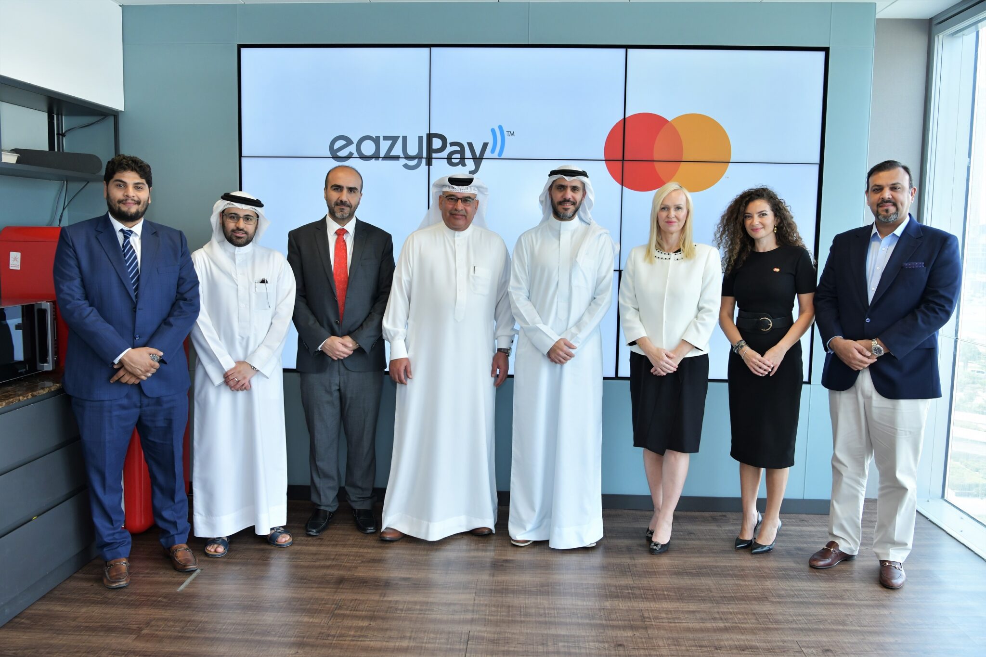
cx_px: 493
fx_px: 794
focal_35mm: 29
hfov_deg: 63.7
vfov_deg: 45.0
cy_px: 328
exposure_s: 1/160
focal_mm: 29
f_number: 6.3
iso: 800
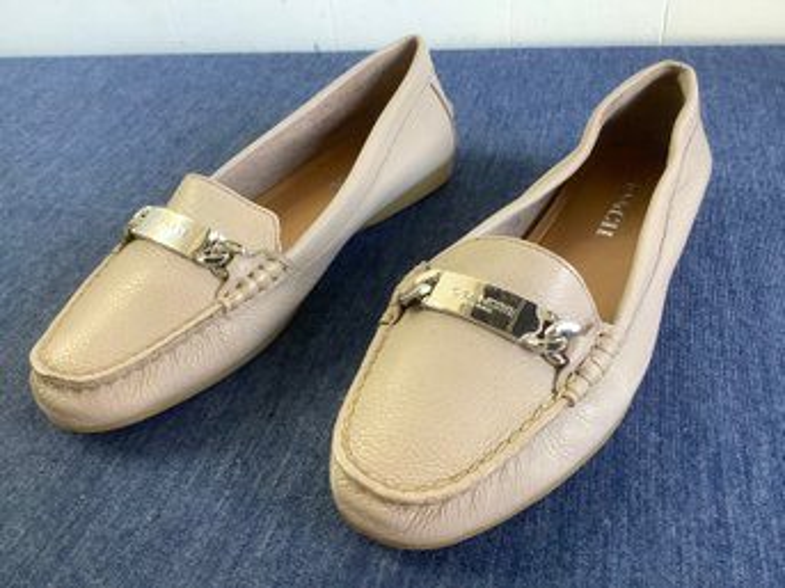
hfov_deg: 58.4
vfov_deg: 45.4
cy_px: 294
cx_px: 392
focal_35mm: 31
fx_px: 703
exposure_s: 1/50
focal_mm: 3.3
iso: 125
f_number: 2.4
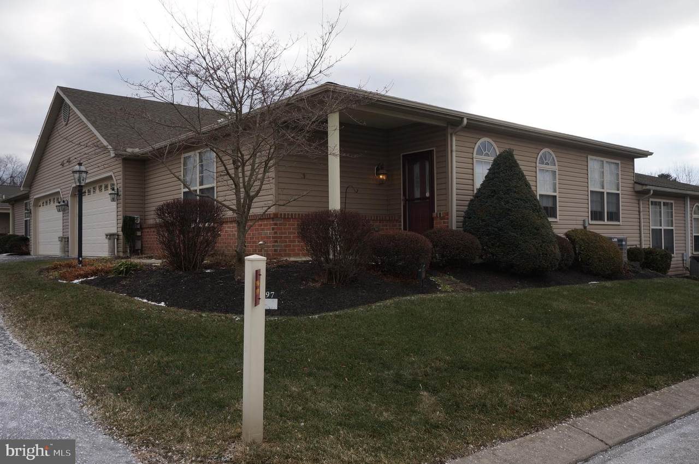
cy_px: 232
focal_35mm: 30
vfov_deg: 43.5
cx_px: 350
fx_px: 582
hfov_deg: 62.0
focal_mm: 20
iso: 100
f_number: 9
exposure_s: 1/100
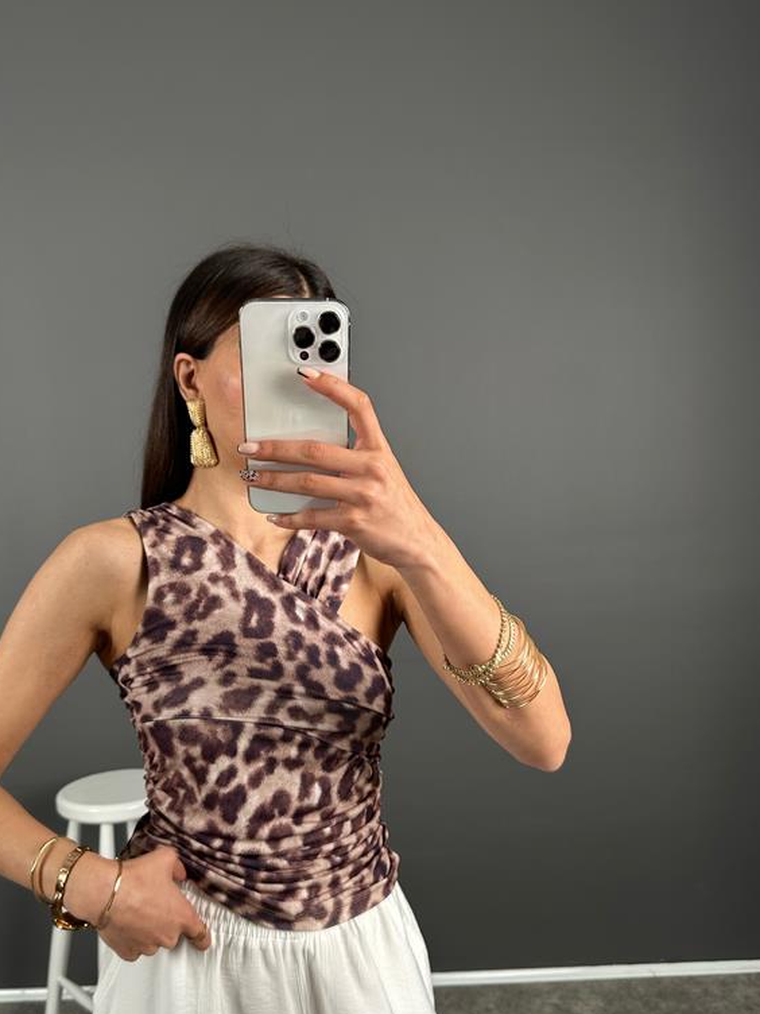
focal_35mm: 30
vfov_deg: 59.7
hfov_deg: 46.6
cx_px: 316
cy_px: 587
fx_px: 878
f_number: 1.78
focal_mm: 6.86
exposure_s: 1/121
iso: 80
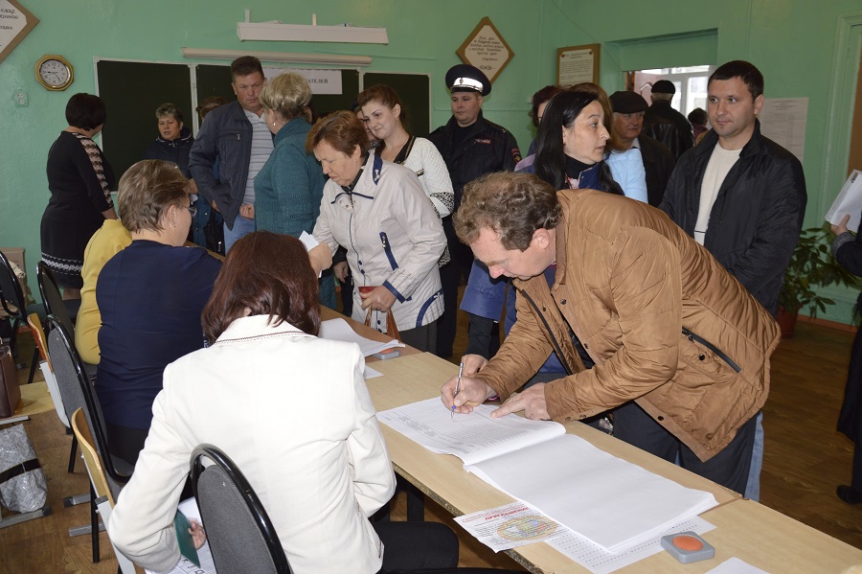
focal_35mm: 33
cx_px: 431
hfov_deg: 57.2
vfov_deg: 39.9
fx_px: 790
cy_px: 287
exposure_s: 1/60
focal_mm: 22
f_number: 4
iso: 400
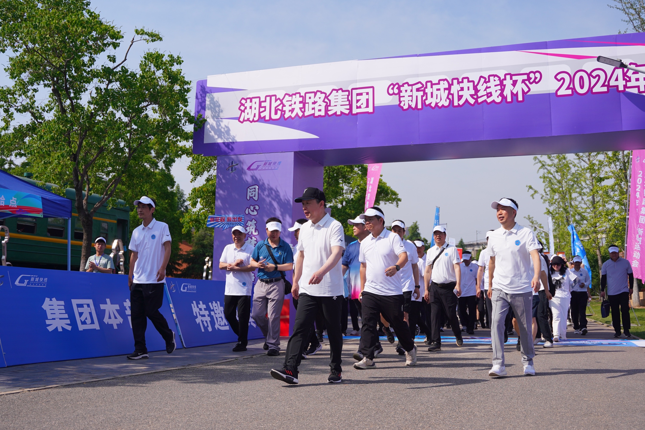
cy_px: 215
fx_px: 645
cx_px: 322
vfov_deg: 36.9
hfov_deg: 53.1
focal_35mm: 36
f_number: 2.8
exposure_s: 1/2500
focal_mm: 24
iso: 100
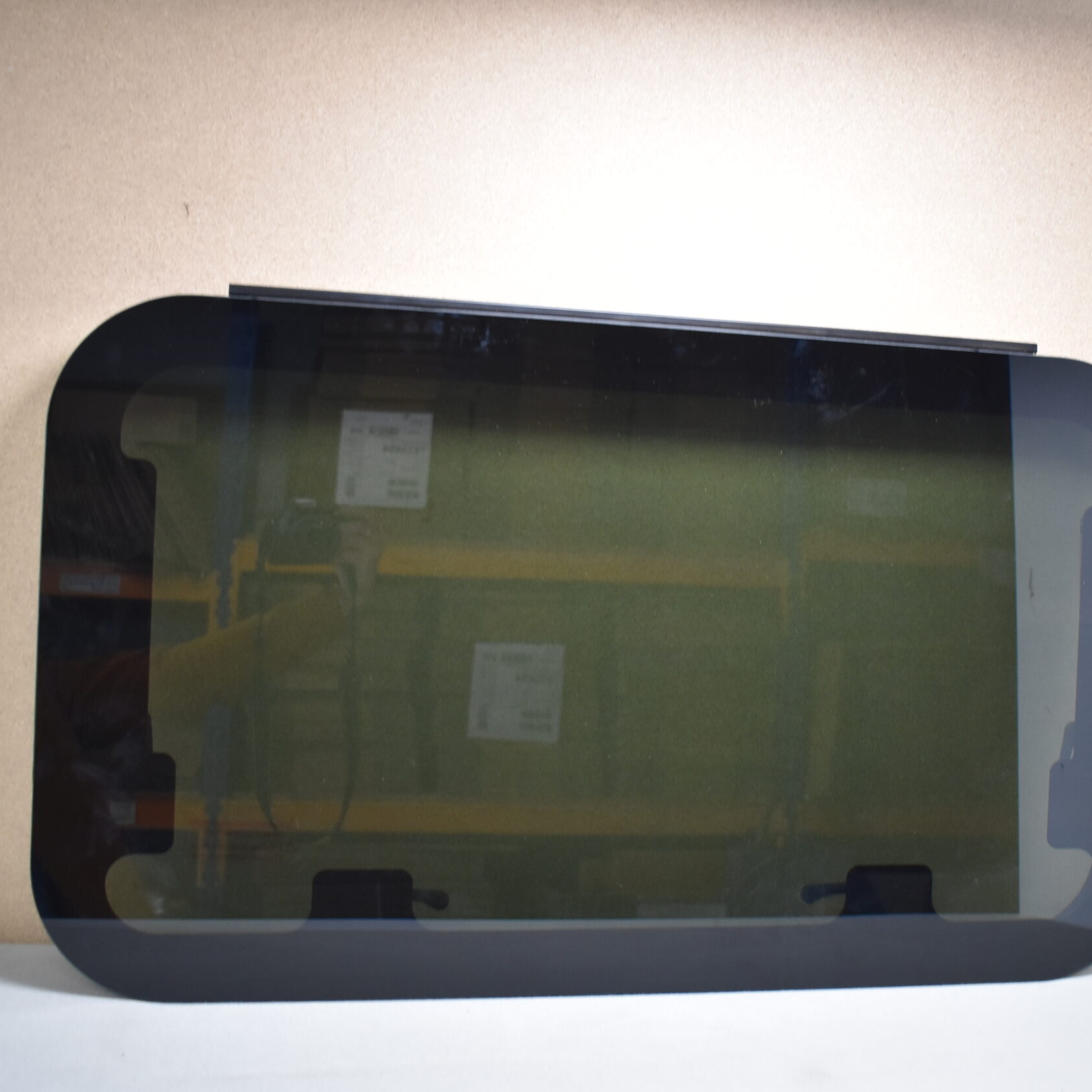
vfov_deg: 39.2
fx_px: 1535
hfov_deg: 38.9
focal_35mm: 43
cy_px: 548
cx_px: 698
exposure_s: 1/60
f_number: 4
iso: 800
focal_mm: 22
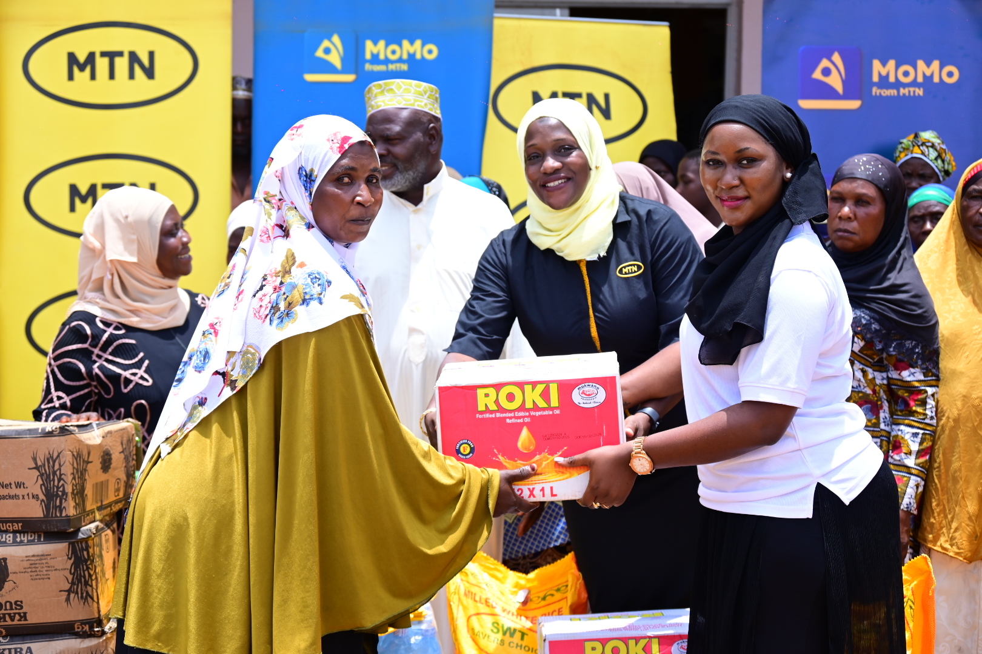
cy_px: 327
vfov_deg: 23.4
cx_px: 491
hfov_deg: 34.5
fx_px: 1582
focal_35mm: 58
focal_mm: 58
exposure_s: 1/800
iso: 400
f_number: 5.6
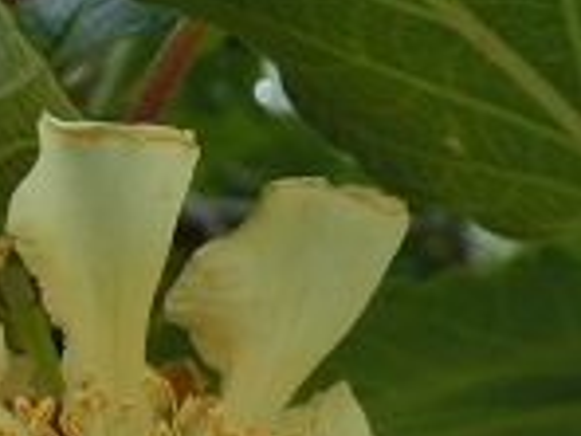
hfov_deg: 14.6
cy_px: 721
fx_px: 2132
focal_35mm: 127
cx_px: 826
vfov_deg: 11.1
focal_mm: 6.5
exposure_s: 1/125
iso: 125
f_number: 4.1
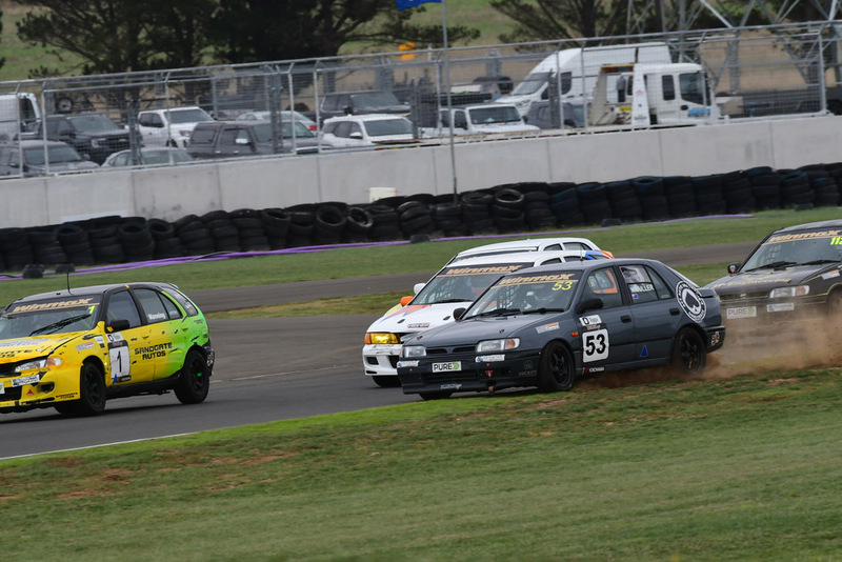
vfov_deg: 2.5
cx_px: 421
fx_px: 12634
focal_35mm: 540
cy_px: 281
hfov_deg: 3.8
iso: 500
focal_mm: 360
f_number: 10
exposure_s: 1/640
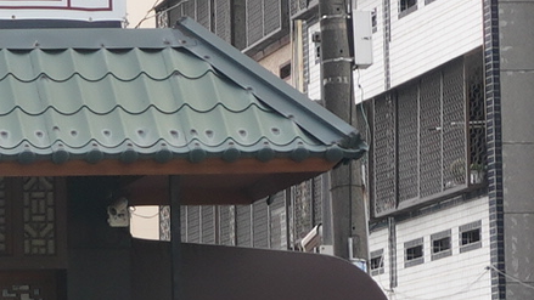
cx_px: -487
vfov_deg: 5.6
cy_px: 267
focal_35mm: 215
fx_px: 3044
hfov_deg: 9.5
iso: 100
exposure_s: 1/100
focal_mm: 20
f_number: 9
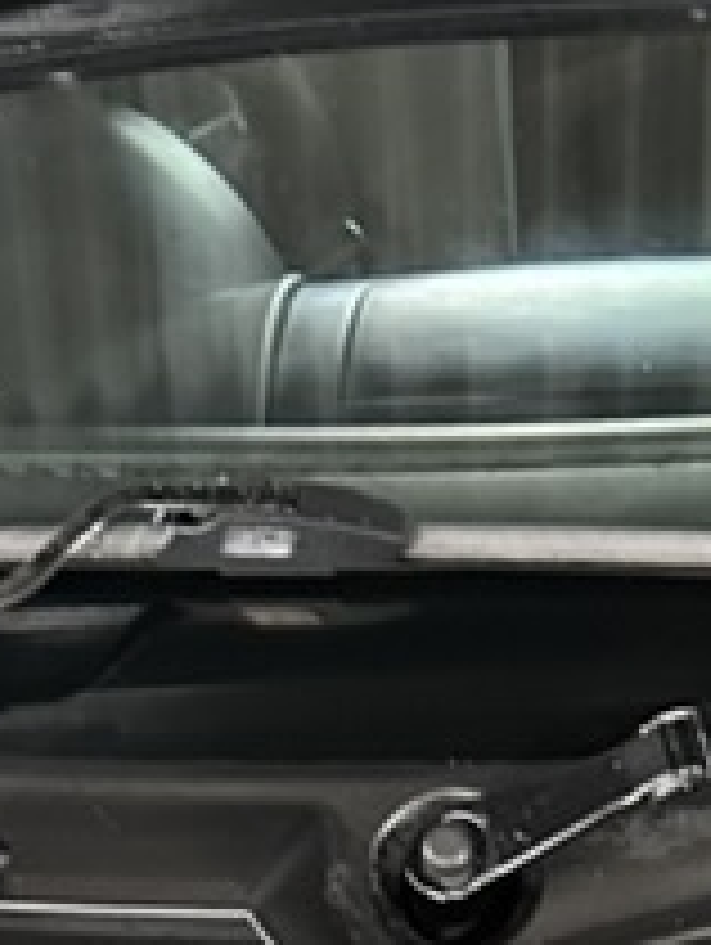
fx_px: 3198
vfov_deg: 15.0
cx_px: 482
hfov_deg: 12.7
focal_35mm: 117
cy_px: 1598
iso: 800
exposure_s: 1/25
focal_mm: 6.86
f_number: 1.78
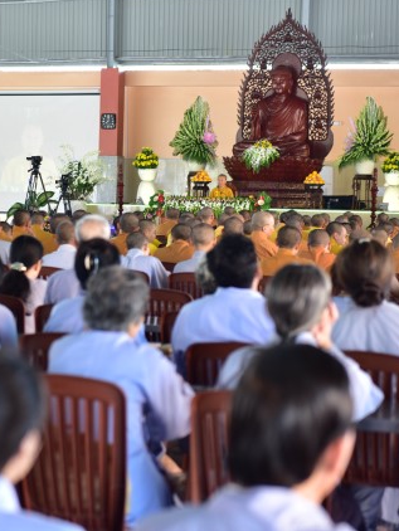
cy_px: 264
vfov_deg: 19.3
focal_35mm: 102
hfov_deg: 14.5
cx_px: 123
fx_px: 1566
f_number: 2.8
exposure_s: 1/100
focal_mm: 70
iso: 640
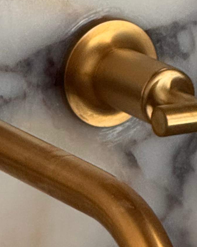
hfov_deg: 4.3
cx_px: 72
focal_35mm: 363
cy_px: 204
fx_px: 2646
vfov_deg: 5.3
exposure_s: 1/41
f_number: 2.8
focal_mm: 9
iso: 640
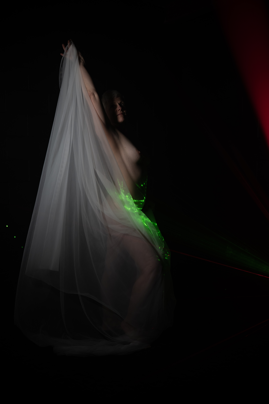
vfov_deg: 54.4
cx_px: 134
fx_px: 392
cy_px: 202
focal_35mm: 35
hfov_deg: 37.9
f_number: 2
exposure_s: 1/160
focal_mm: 35
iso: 400
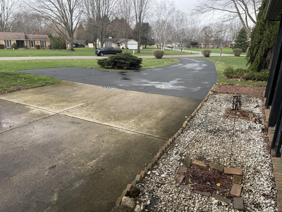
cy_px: 106
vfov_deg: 56.8
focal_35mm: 24
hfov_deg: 71.6
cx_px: 141
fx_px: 196
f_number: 1.78
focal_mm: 6.76
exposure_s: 1/952
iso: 80
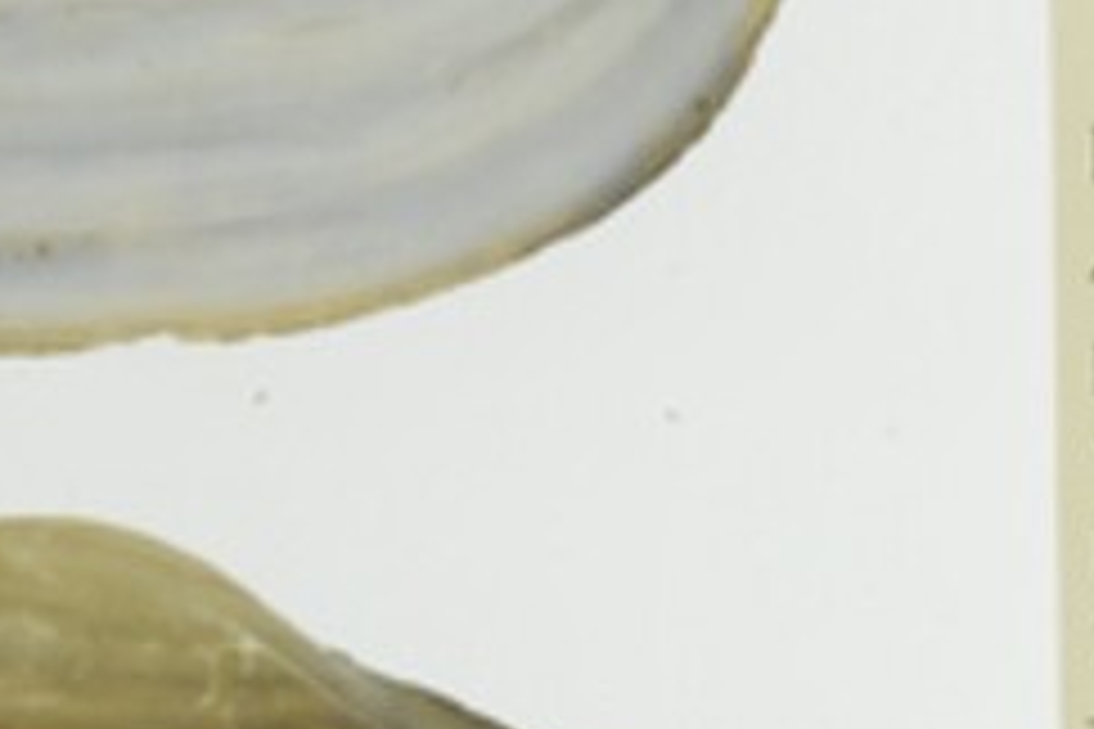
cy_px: 718
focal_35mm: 296
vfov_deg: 4.6
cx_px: 599
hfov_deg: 7.0
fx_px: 8994
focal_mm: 60
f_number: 32
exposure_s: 1/8
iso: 100
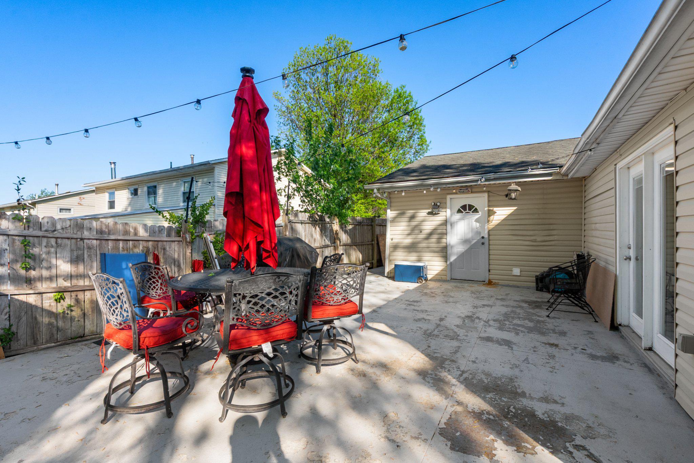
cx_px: 347
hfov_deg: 96.7
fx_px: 309
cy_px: 232
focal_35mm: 16
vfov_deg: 73.8
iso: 800
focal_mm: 16
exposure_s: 1/1250
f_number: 8
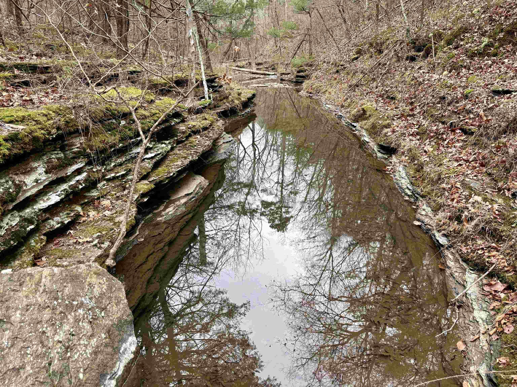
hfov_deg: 67.3
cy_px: 194
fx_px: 388
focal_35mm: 26
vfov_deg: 53.1
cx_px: 258
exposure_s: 1/73
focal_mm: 5.96
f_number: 1.6
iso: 125
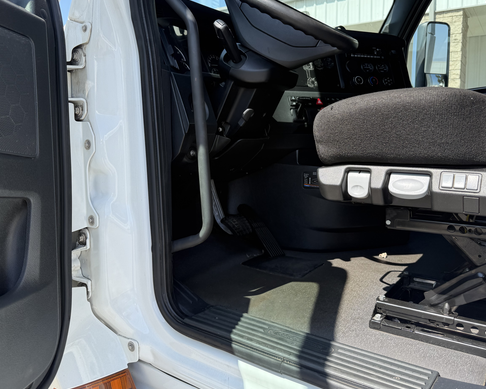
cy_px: 172
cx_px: 257
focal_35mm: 29
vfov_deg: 49.9
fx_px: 417
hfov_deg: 60.4
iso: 80
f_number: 1.78
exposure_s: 1/1174
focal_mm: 6.76
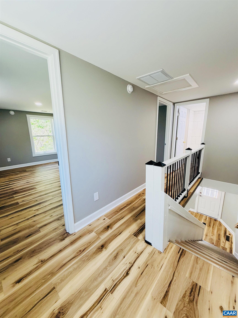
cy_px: 159
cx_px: 119
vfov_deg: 102.1
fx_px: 128
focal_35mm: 14
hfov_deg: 85.7
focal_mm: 2.22
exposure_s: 1/120
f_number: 2.2
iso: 320
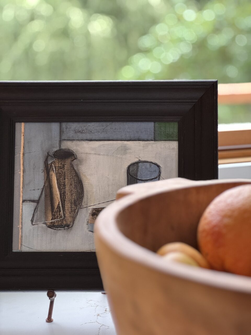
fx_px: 744
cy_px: 168
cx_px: 126
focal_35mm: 77
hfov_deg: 19.1
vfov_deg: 25.3
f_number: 2.8
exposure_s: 1/60
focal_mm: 9
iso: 400
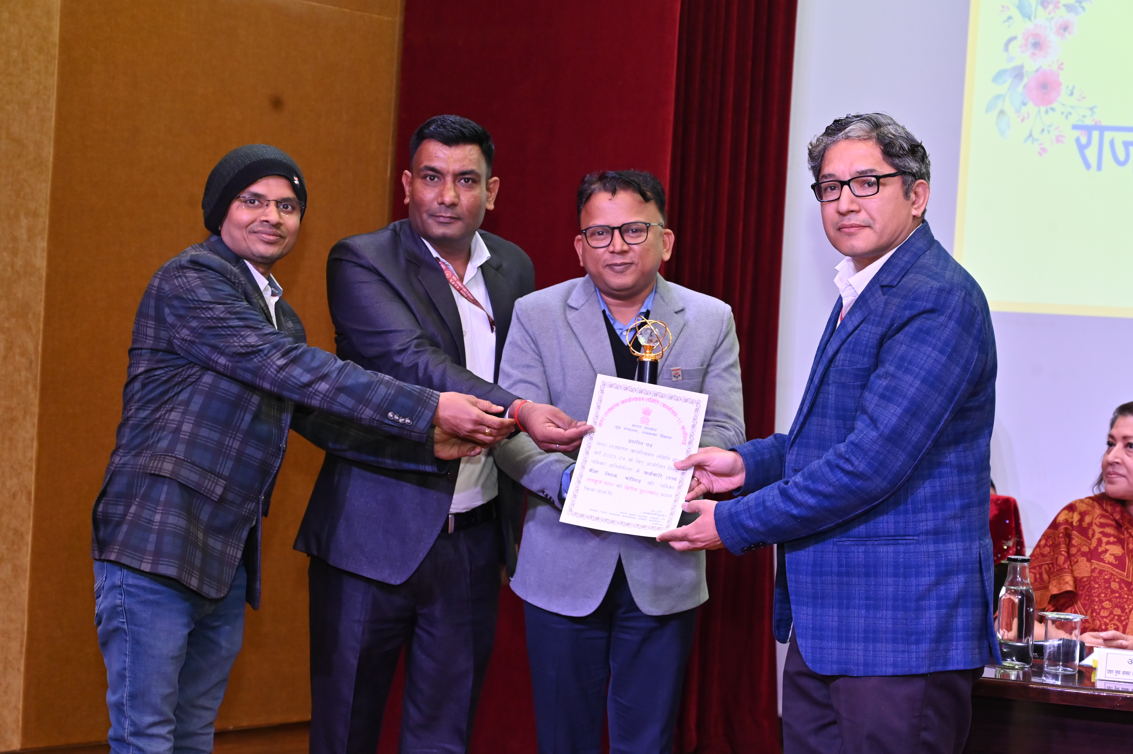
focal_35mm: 61
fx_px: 1918
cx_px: 566
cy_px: 377
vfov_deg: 22.2
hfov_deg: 32.9
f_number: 6.3
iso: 2500
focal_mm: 61
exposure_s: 1/125
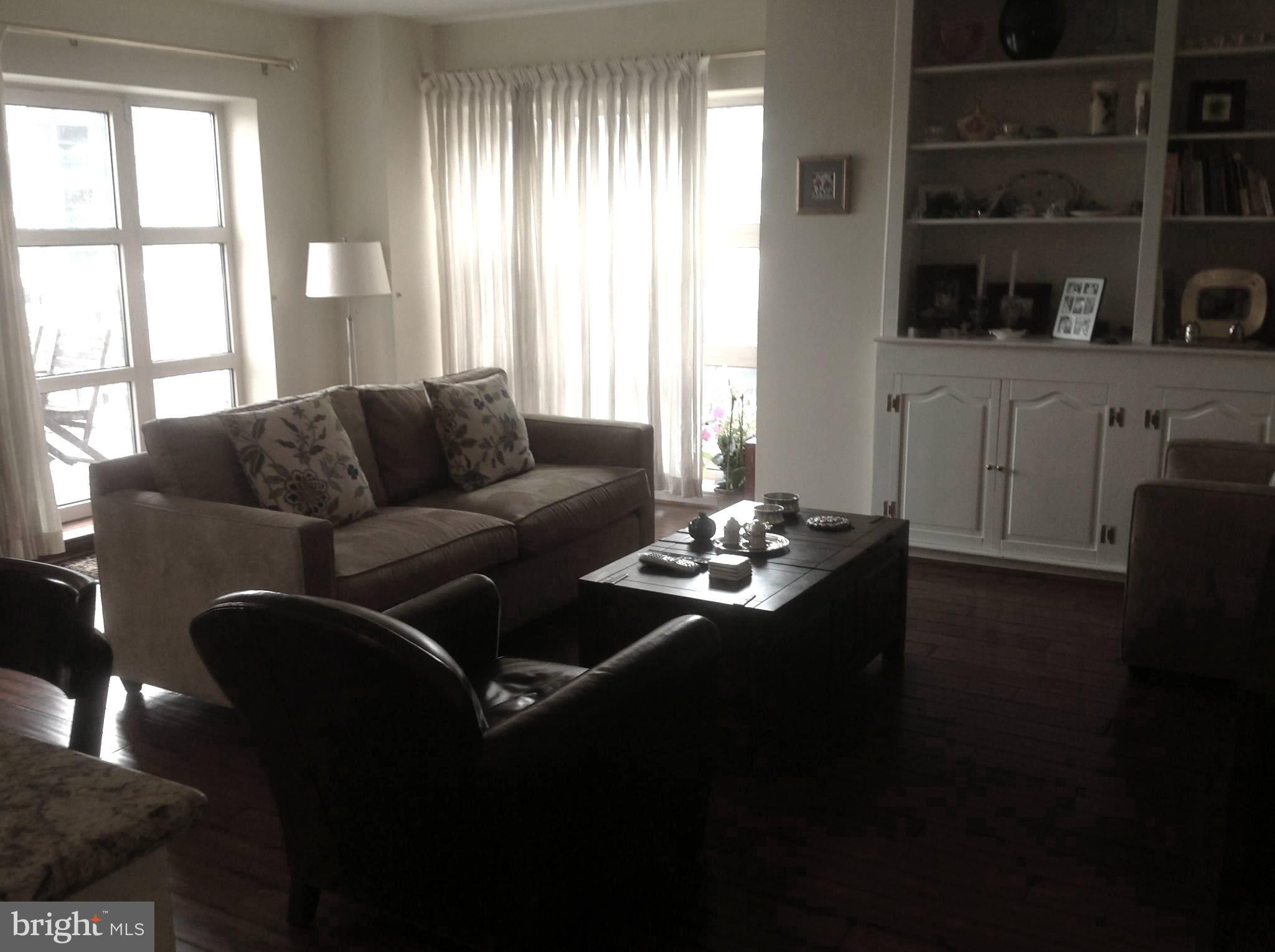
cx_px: 638
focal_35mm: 35
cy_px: 476
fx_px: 1287
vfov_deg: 40.6
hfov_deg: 52.7
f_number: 2.4
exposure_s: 1/30
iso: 64
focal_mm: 4.28
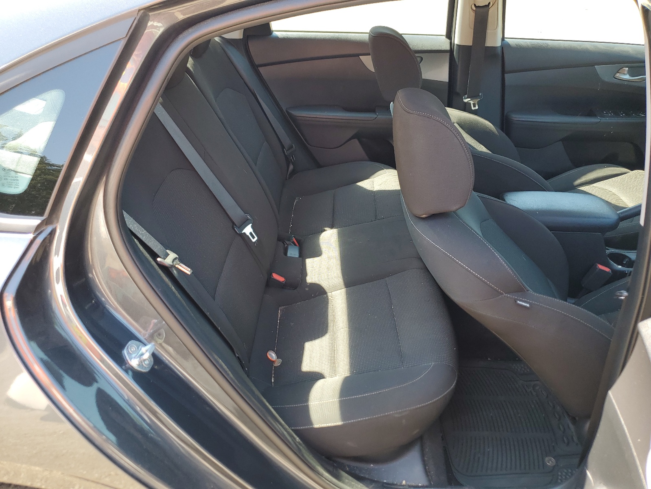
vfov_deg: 53.1
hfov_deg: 67.3
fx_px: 489
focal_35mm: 26
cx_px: 326
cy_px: 244
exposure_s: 1/145
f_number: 1.5
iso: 50
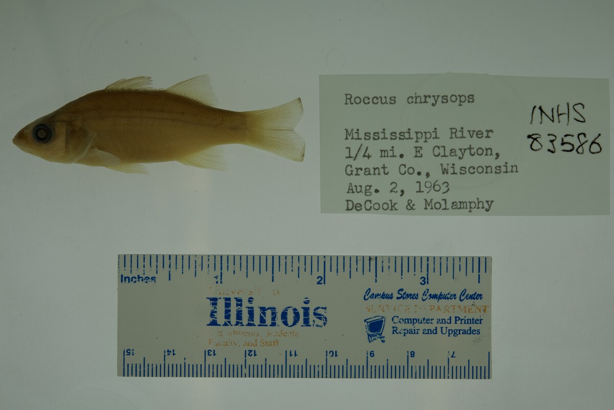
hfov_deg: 33.4
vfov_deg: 22.6
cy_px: 205
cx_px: 307
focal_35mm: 60
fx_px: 1024
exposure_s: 1/200
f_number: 10
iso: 100
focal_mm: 60
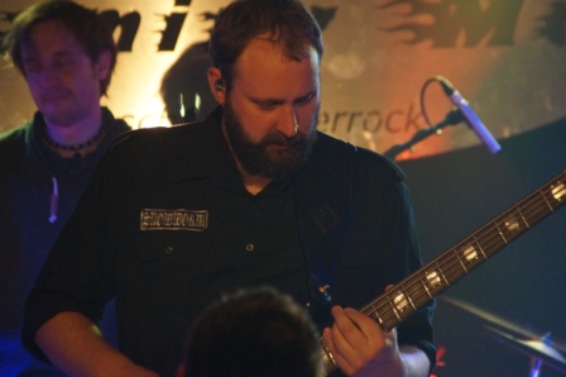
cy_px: 188
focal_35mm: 450
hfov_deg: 4.6
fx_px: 7070
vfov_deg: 3.1
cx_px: 283
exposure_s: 1/80
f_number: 6.3
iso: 3200
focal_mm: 300
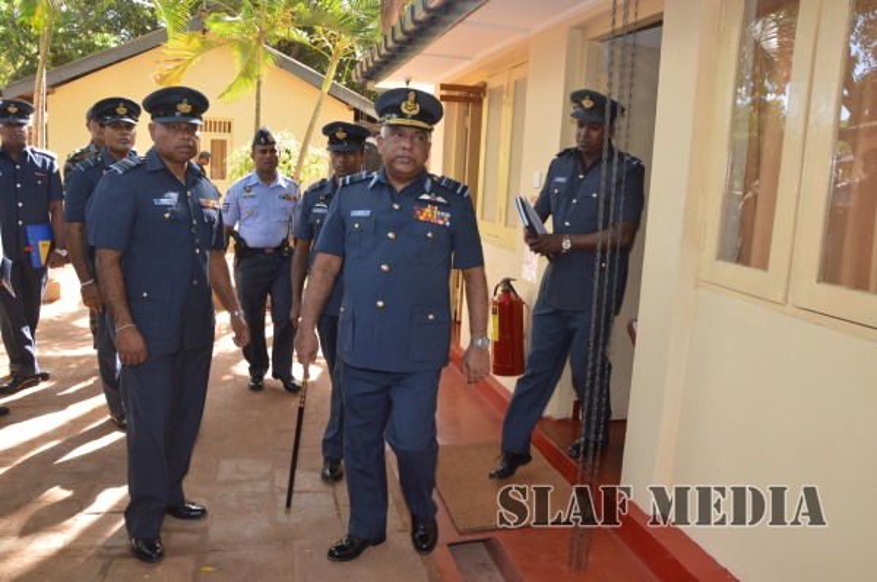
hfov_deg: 67.5
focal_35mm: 27
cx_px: 438
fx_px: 657
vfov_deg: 47.8
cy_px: 291
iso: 400
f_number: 5
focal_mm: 18
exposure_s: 1/125
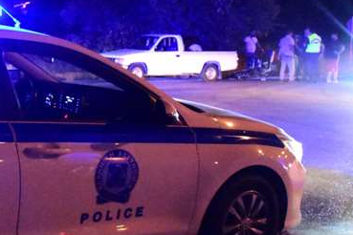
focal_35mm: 65
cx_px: 28
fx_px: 637
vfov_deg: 20.9
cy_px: 87
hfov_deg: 29.5
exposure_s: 1/60
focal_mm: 20
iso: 20000
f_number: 3.5
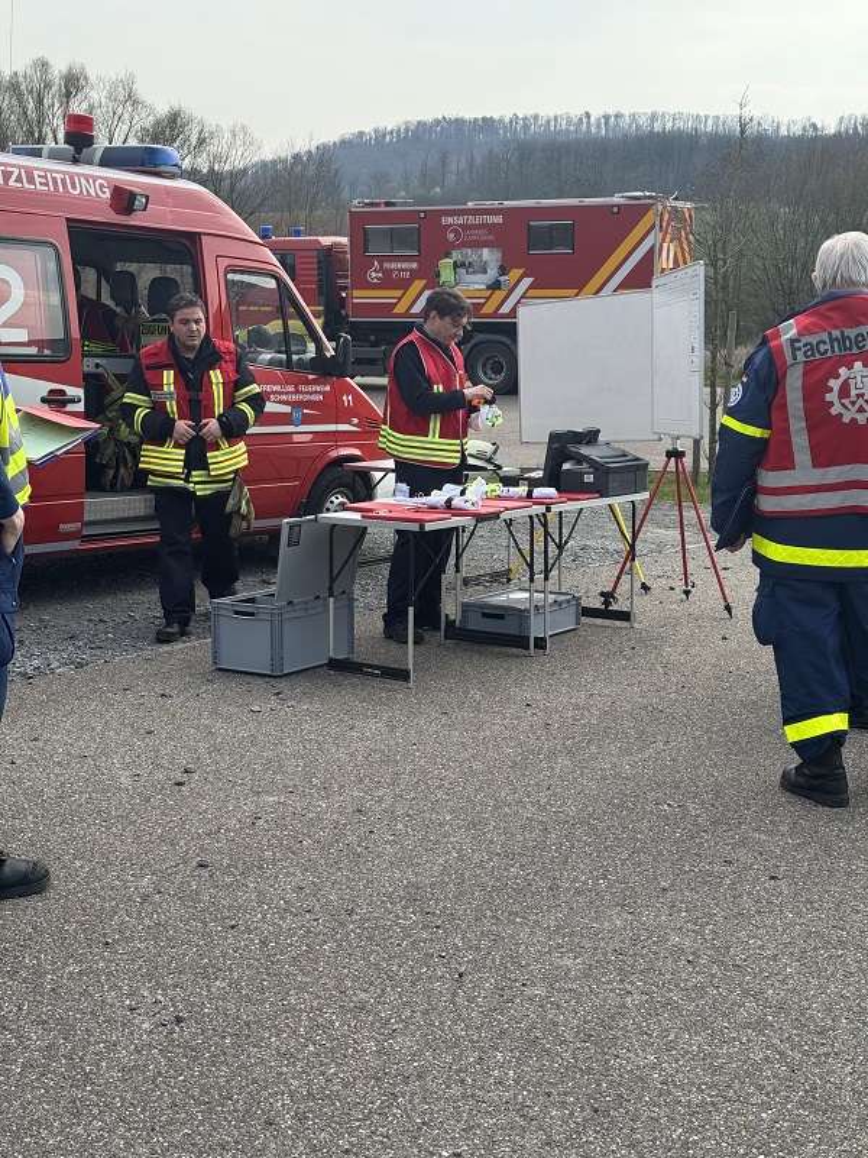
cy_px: 579
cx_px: 434
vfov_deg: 39.7
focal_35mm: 48
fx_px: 1605
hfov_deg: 30.3
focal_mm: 6.76
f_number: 1.78
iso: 64
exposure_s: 1/2110
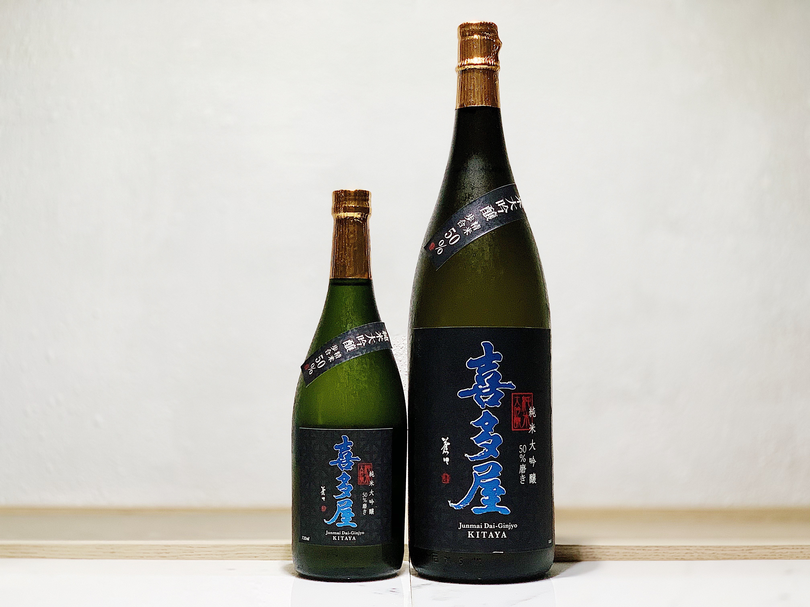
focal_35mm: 52
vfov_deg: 28.0
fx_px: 1217
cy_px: 304
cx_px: 405
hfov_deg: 36.8
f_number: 2.4
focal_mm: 6
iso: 100
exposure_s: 1/96
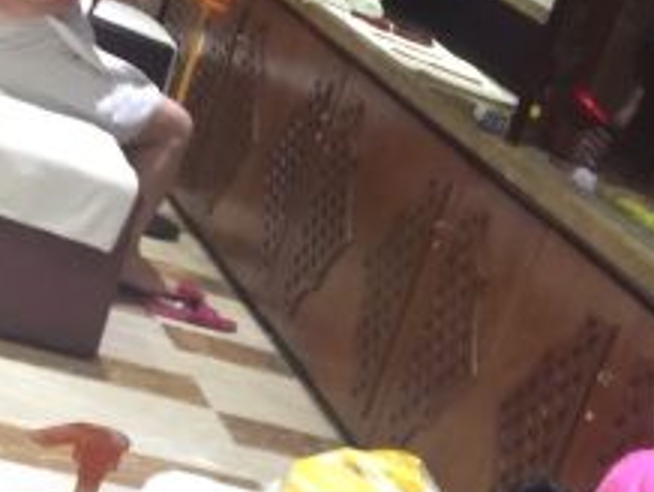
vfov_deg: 14.8
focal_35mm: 93
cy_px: 742
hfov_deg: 20.5
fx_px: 1759
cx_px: 639
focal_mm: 4.15
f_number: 2.2
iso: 64
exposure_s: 1/4
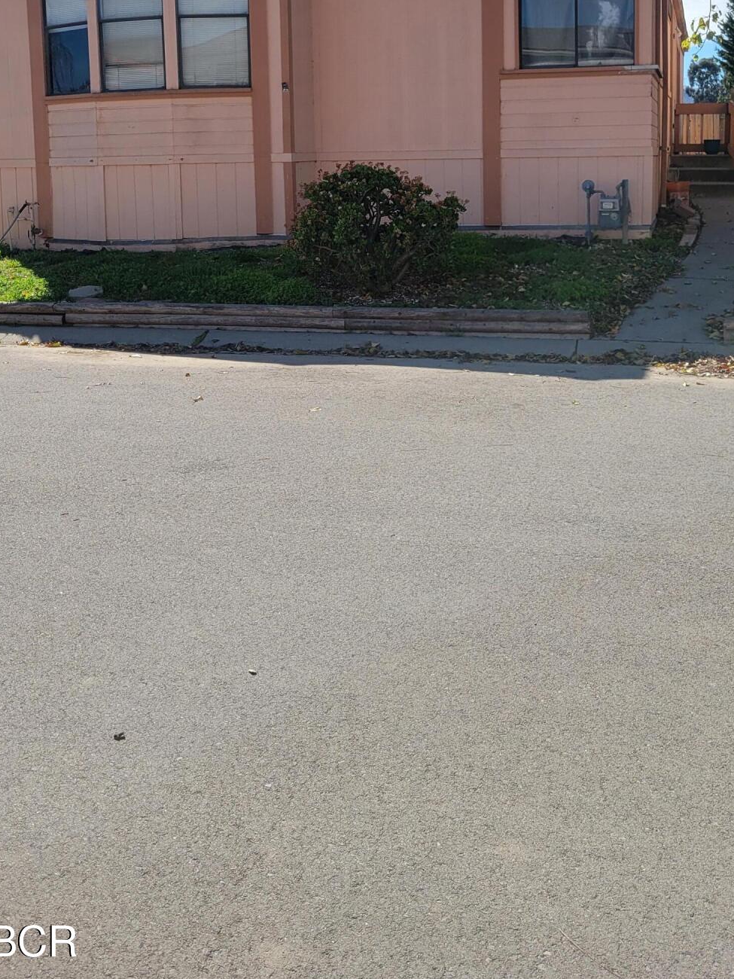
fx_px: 1131
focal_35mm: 40
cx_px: 355
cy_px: 258
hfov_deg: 36.0
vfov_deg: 45.4
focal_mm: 5.4
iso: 40
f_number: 1.8
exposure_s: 1/2308
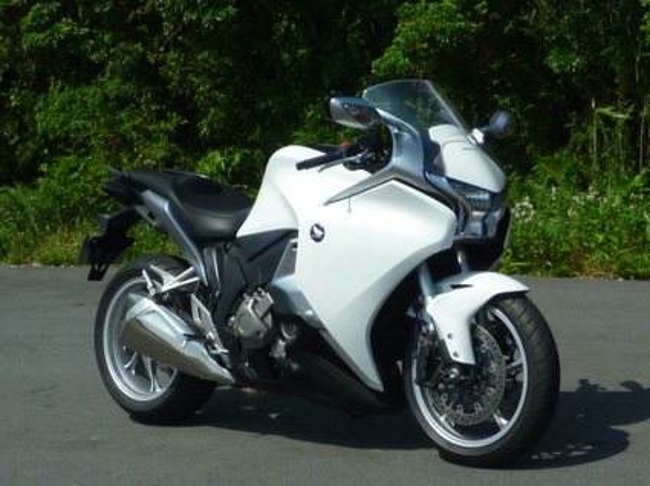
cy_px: 243
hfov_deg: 21.3
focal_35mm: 92
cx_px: 325
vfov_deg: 16.0
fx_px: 1726
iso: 80
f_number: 4.5
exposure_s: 1/800
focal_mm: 8.4
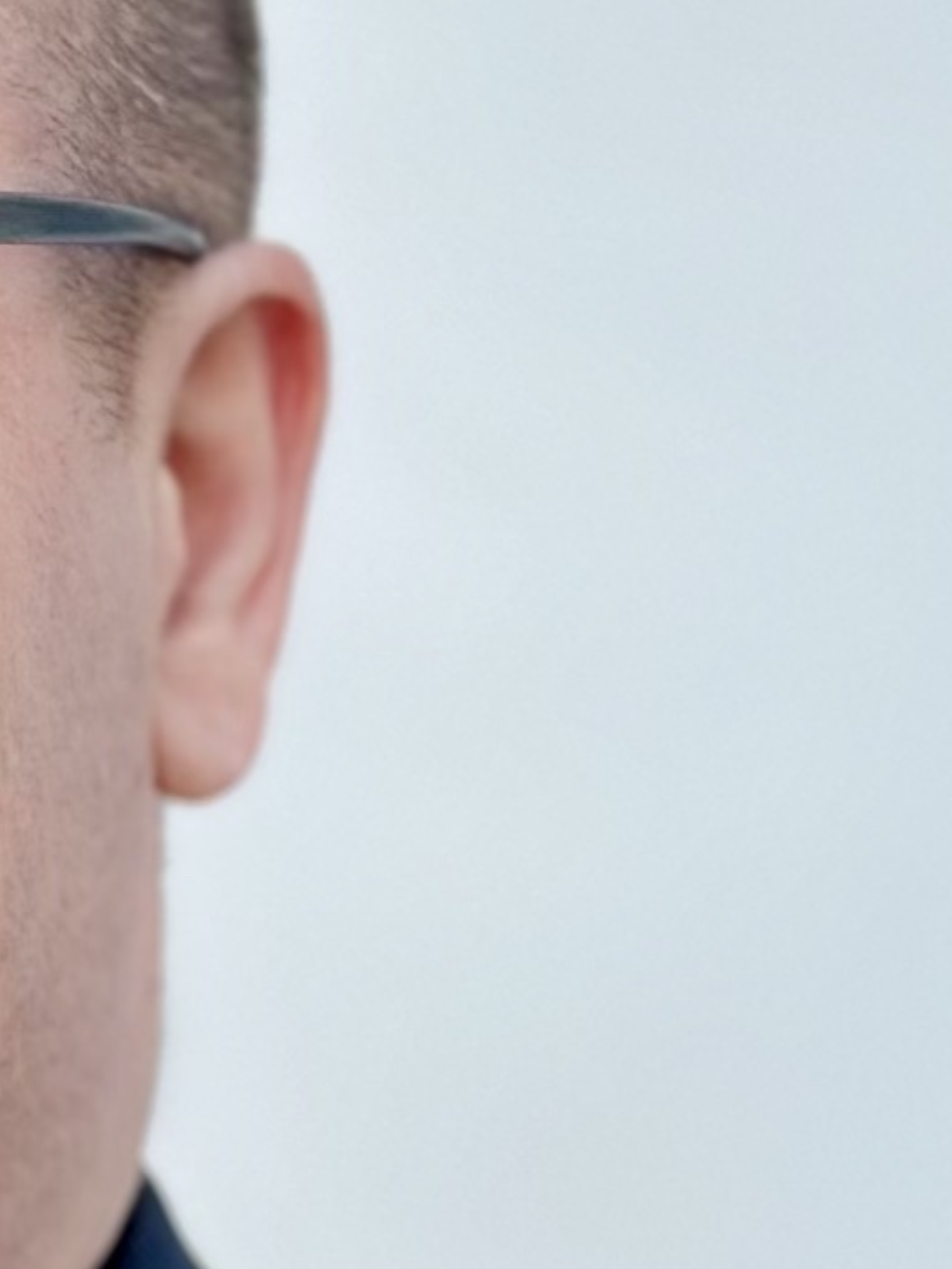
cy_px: 1781
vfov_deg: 7.1
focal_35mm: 276
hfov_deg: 5.3
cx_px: -413
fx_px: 10118
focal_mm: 6.86
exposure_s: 1/227
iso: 80
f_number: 1.78
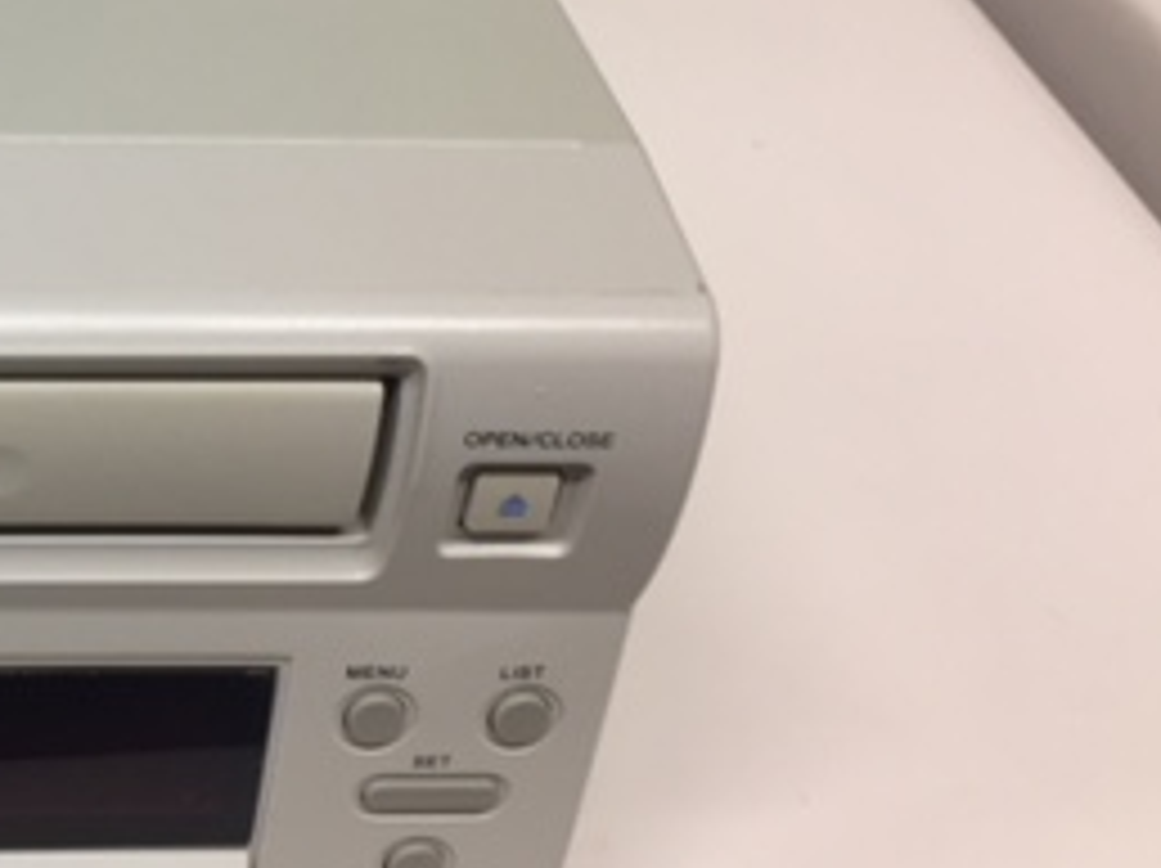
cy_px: 202
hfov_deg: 24.4
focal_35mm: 72
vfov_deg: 20.2
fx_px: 2413
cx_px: -256
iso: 100
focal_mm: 4.15
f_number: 2.2
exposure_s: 1/33
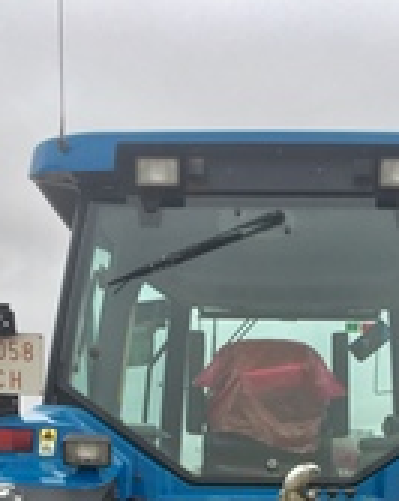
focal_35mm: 70
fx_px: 1036
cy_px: 609
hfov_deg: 21.7
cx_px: 268
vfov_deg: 24.5
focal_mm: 4.15
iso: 32
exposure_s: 1/150
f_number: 2.2
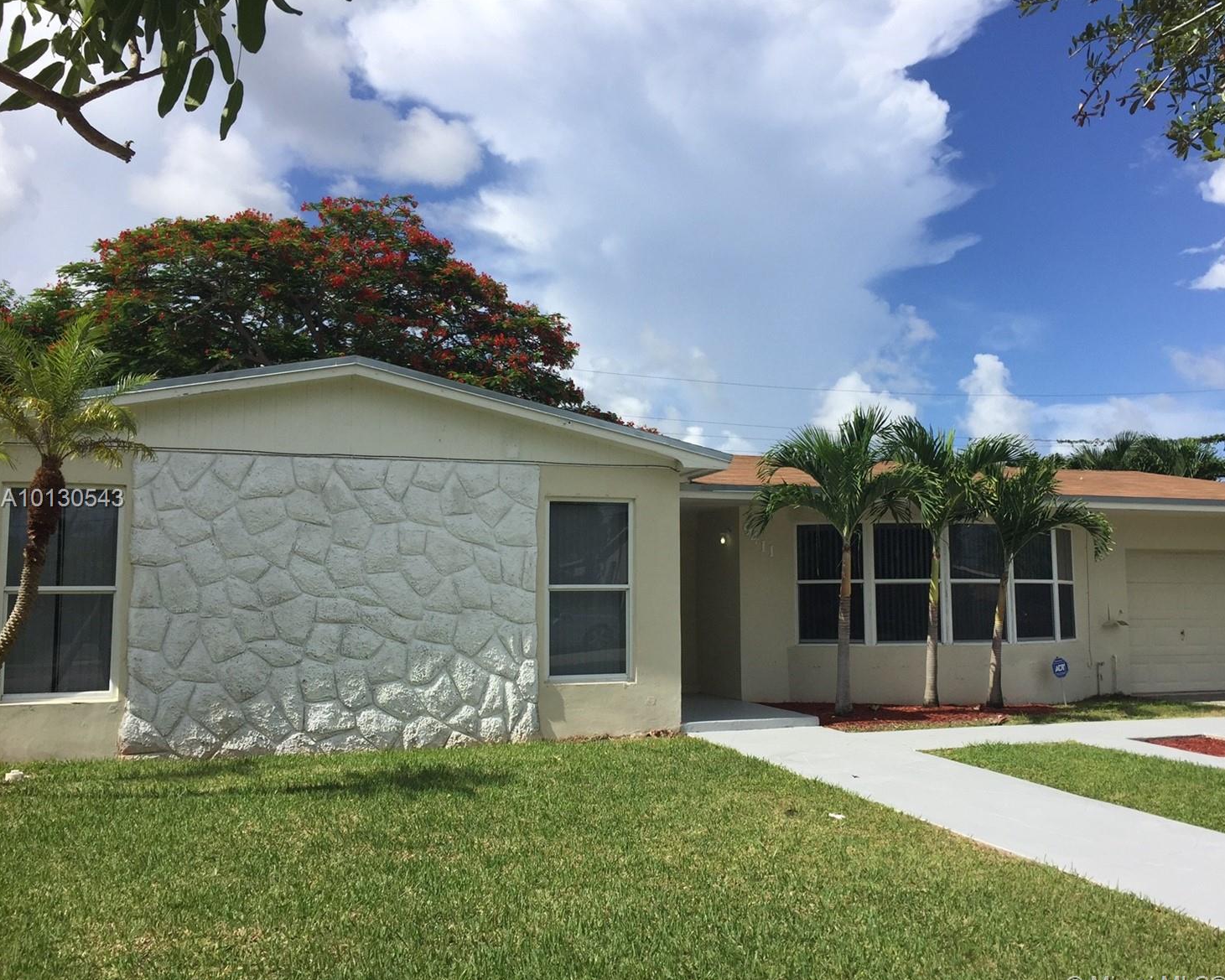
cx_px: 667
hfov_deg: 57.1
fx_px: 1124
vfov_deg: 47.1
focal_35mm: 31
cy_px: 500
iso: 32
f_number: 2.2
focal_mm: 4.15
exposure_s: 1/2825
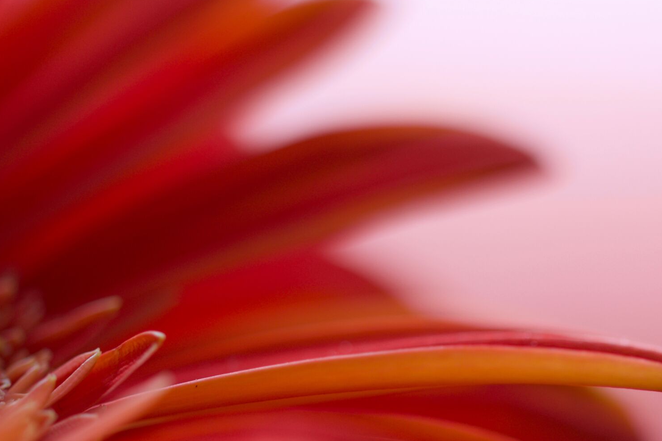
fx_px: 4686
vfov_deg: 5.4
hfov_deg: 8.1
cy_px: 272
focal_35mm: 255
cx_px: 418
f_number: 4
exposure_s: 1/5
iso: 160
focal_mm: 105
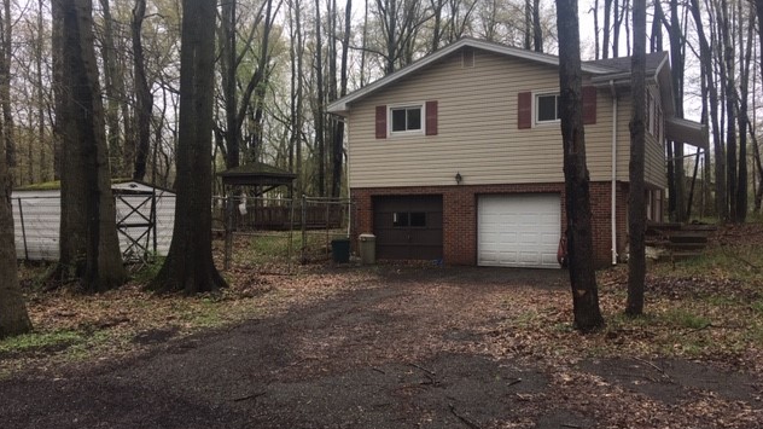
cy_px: 231
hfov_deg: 61.0
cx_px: 384
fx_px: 647
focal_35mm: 32
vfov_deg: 36.6
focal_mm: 4.15
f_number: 2.2
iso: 25
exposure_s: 1/298
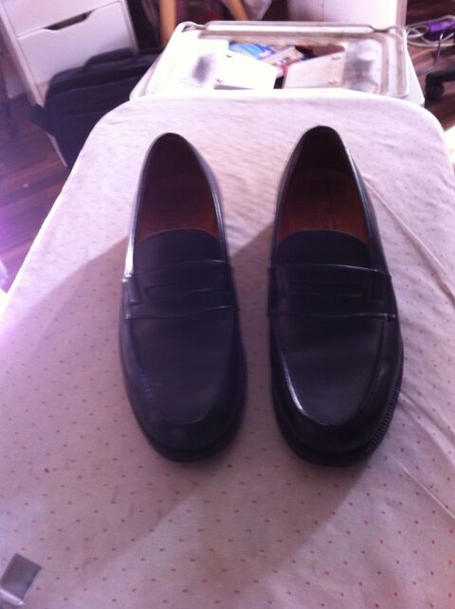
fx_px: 615
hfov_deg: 40.6
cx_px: 228
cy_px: 304
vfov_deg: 52.7
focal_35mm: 35
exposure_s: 1/15
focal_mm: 3.85
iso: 160
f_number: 2.8
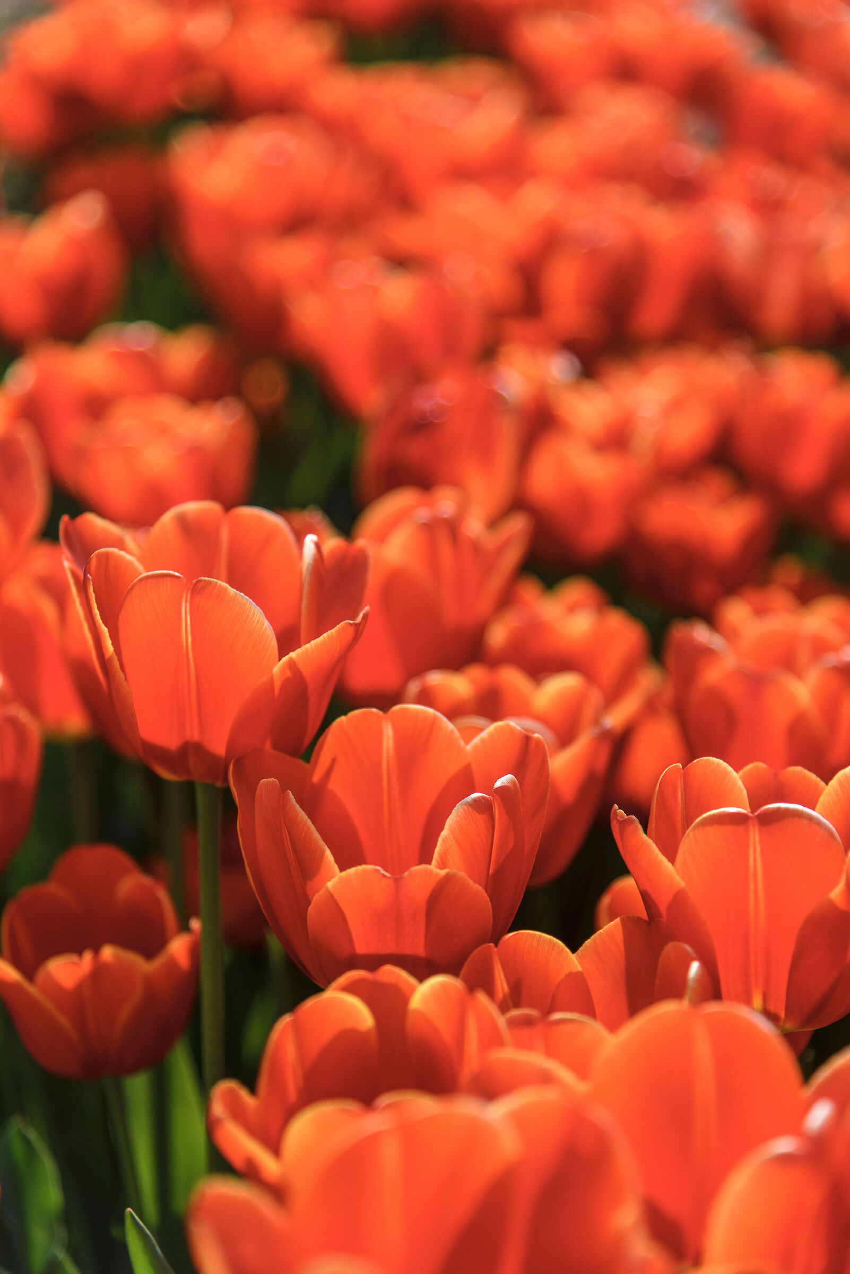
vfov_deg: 18.6
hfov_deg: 12.5
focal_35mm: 110
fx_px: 3892
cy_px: 637
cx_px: 425
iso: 100
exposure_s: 1/1250
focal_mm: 110
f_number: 4
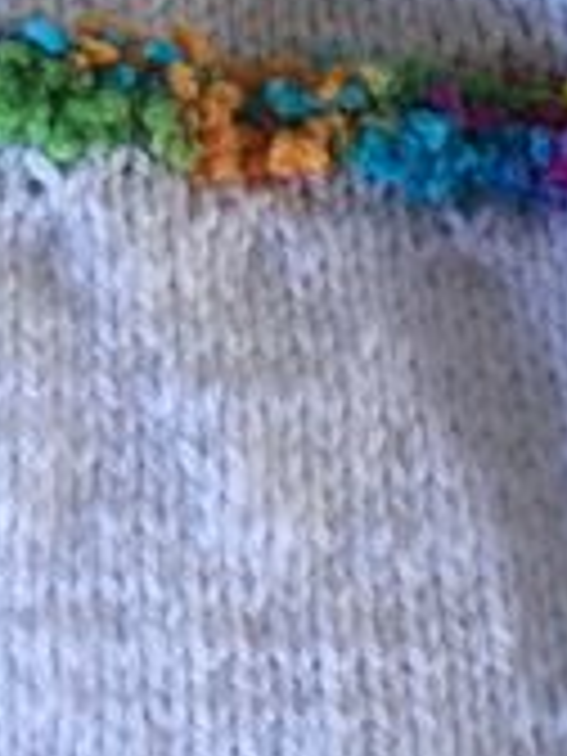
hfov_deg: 8.5
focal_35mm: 173
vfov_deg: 11.0
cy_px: -414
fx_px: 3778
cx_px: 4
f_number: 2.2
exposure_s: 1/33
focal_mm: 4.15
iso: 40
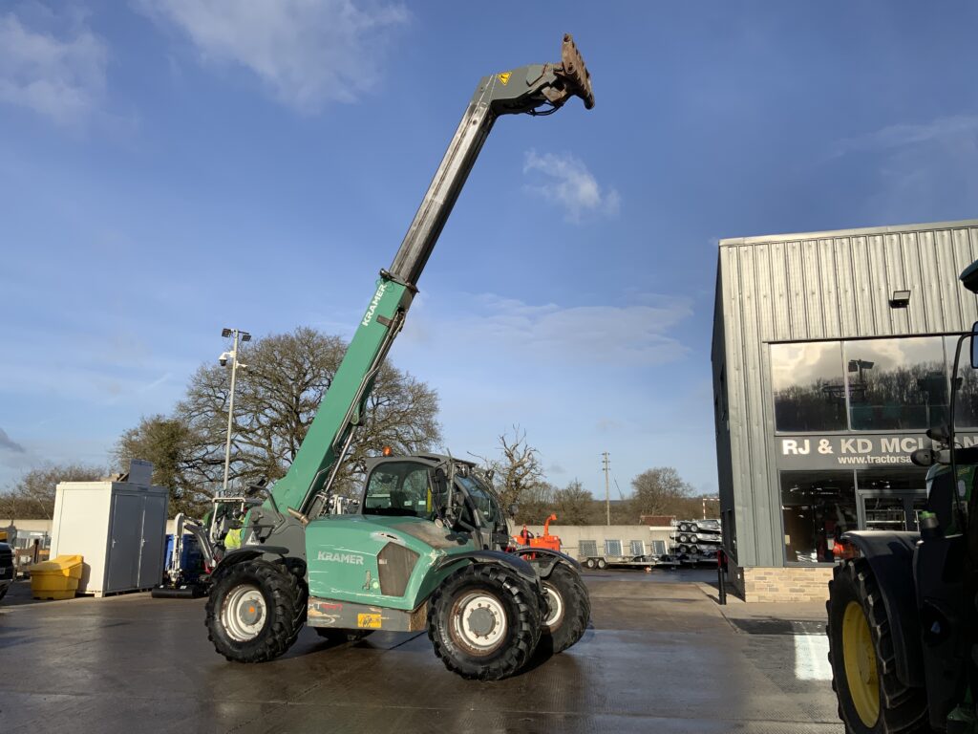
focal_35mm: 29
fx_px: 819
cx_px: 489
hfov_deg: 61.7
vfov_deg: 48.2
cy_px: 367
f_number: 1.8
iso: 16
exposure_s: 1/2959
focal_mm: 3
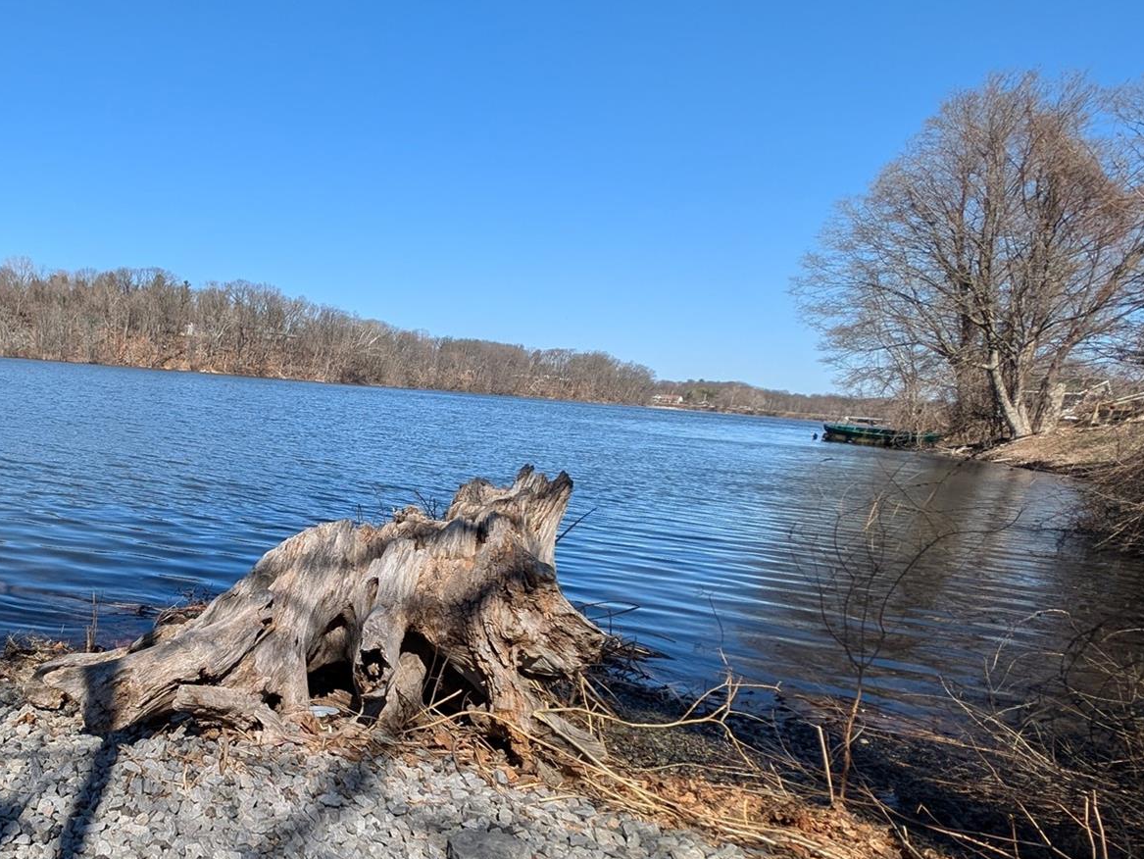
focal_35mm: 21
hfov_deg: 69.5
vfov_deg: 61.4
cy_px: 594
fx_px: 694
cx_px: 195
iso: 40
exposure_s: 1/1555
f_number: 1.95
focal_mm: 2.23
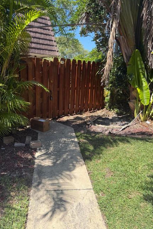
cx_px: 66
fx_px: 166
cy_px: 112
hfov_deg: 49.4
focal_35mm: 26
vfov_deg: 69.4
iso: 80
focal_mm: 6.76
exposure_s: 1/1689
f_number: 1.78
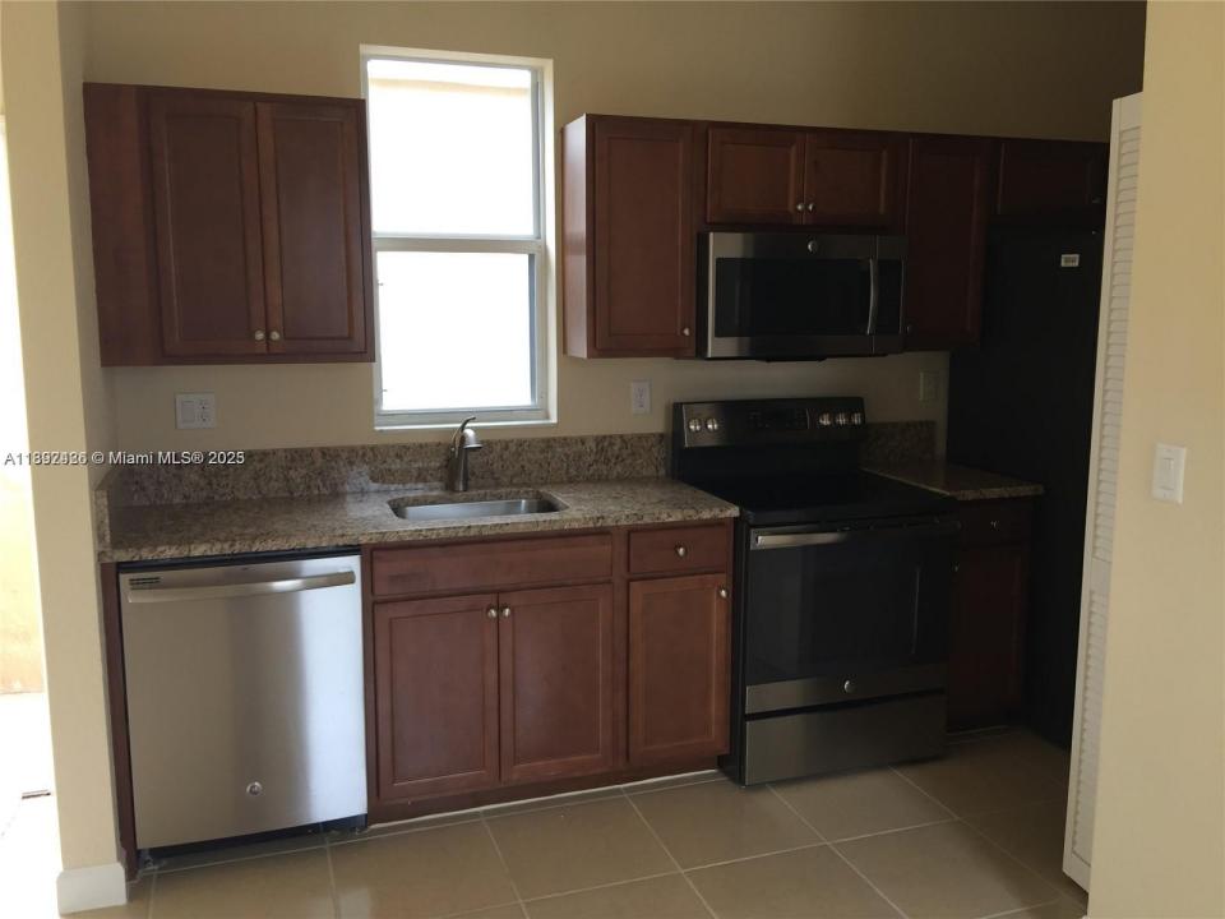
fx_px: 1026
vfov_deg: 48.2
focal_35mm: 29
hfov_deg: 61.7
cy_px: 460
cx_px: 612
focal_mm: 4.15
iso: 50
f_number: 2.2
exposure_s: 1/30
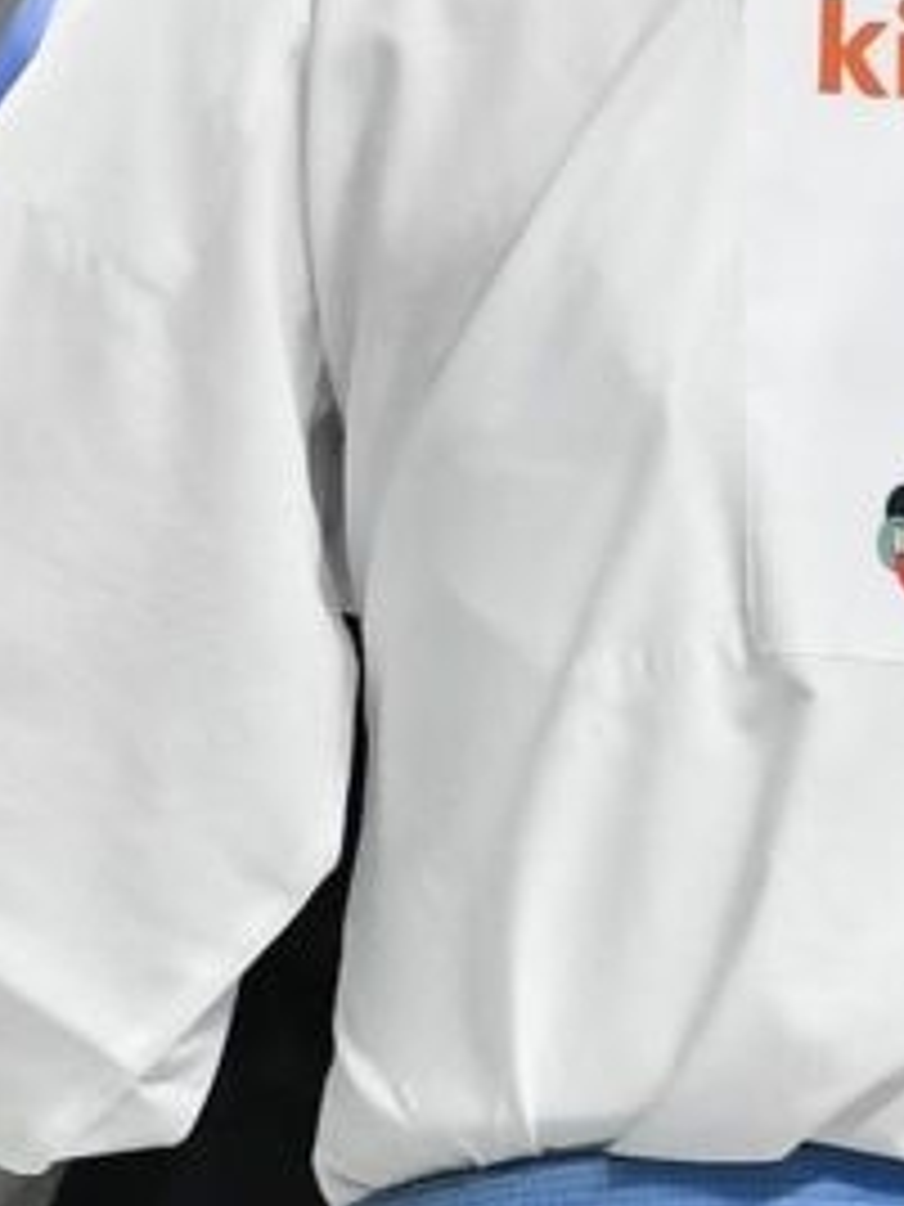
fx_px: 67377
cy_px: 90
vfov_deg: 1.0
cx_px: 693
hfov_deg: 0.8
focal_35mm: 1935
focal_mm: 200
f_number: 2.8
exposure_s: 1/1000
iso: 2000
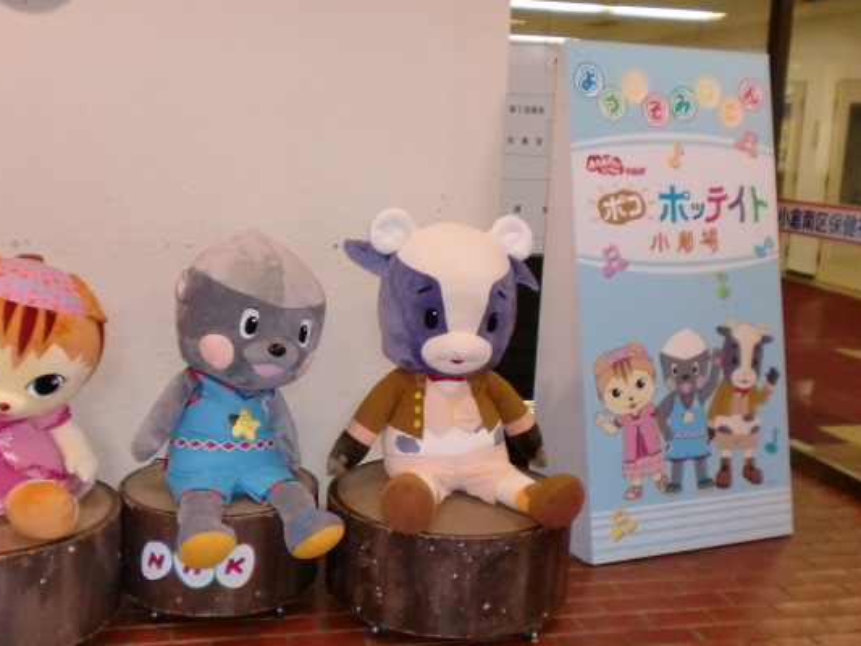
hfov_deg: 44.7
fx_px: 1045
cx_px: 389
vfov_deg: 34.3
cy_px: 349
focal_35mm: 42
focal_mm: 6.3
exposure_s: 1/60
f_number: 3.1
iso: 400
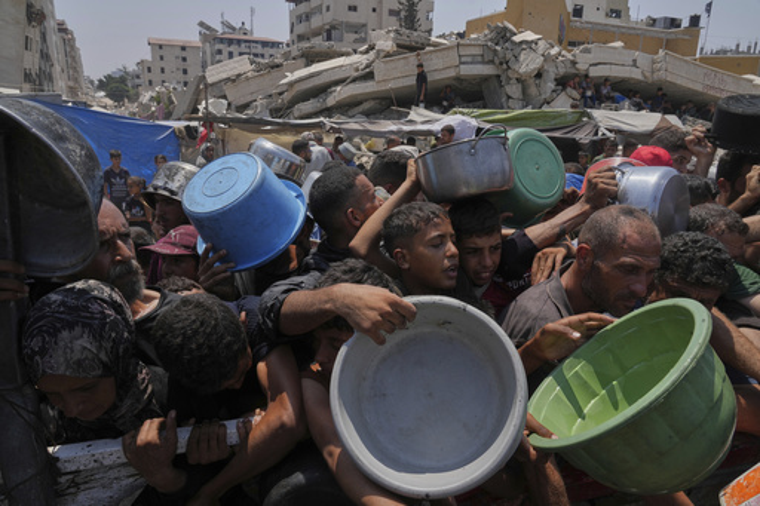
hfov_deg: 73.8
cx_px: 380
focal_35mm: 24
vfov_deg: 53.1
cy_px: 253
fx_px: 506
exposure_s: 1/400
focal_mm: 24
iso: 250
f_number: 13
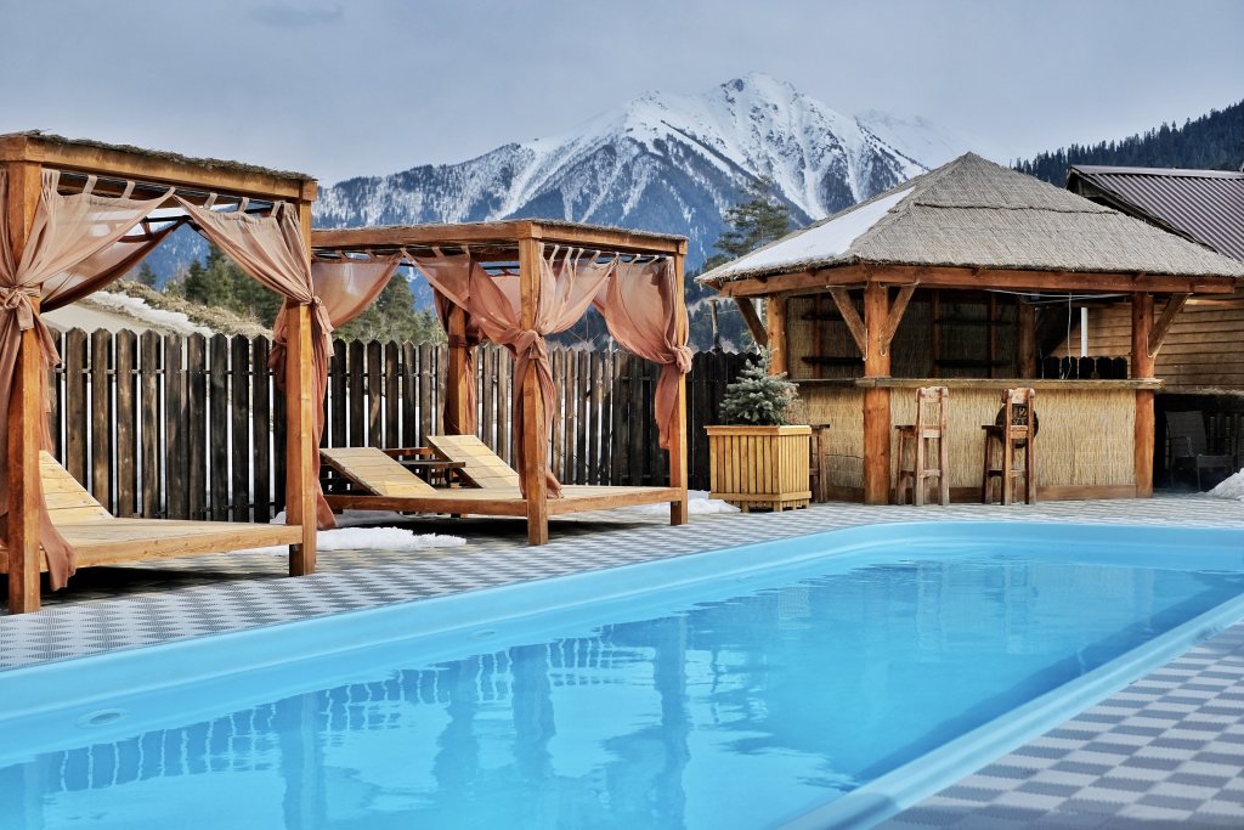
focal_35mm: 53
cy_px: 415
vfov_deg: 25.5
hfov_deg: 37.5
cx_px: 622
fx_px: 1832
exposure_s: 1/15000
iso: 800
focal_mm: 35
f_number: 3.2
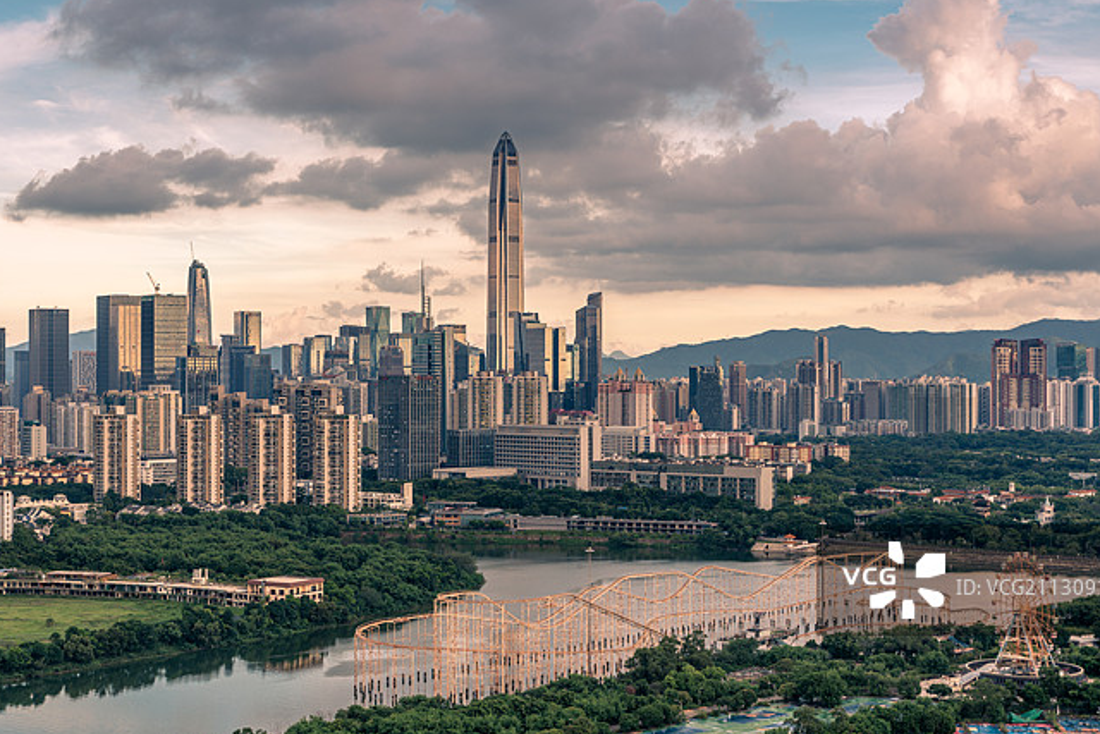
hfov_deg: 33.4
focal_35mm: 60
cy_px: 366
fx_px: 1834
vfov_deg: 22.6
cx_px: 512
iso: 100
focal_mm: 48
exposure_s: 1/100
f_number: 5.6
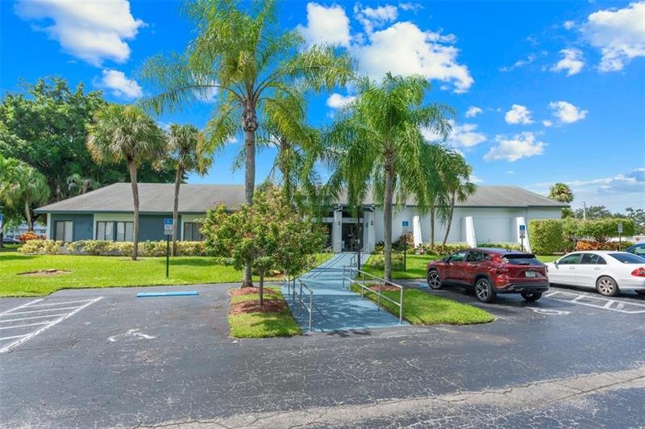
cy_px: 214
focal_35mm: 21
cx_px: 322
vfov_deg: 59.4
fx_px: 376
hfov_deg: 81.3
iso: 500
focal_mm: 21
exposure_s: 1/125
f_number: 11
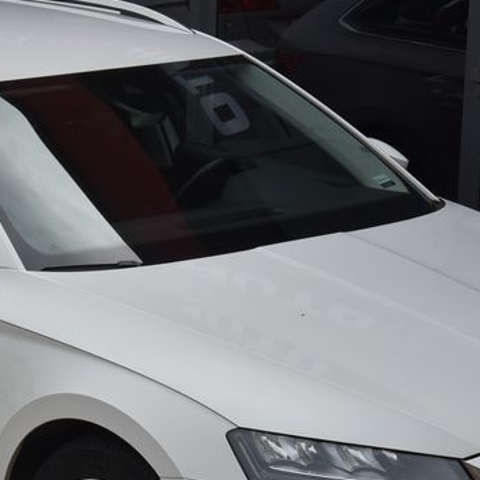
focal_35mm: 153
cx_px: 79
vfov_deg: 11.4
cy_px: 337
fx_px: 2400
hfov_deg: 11.4
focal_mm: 62
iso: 500
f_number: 13
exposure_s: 1/640
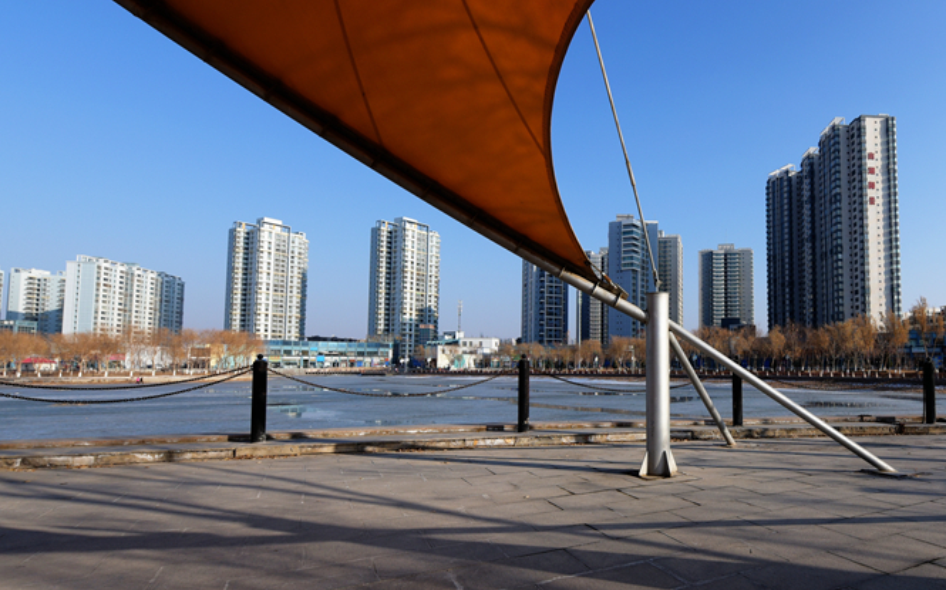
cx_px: 674
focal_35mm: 22
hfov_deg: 75.5
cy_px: 327
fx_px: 567
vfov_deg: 54.9
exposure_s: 1/640
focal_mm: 14
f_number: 8
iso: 200
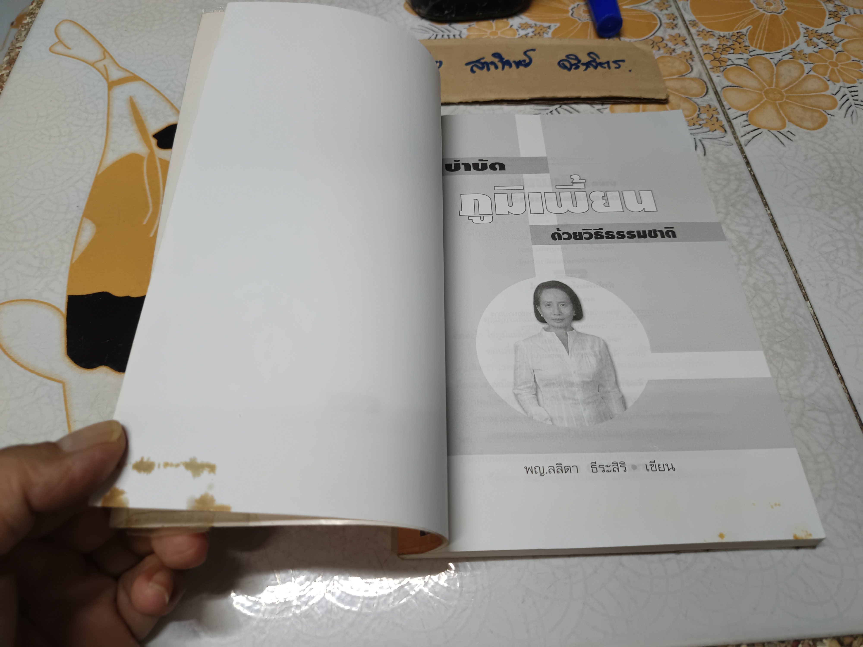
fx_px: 598
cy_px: 324
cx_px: 432
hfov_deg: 71.6
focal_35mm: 24
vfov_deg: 56.8
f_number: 1.7
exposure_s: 1/50
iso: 898
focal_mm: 5.31
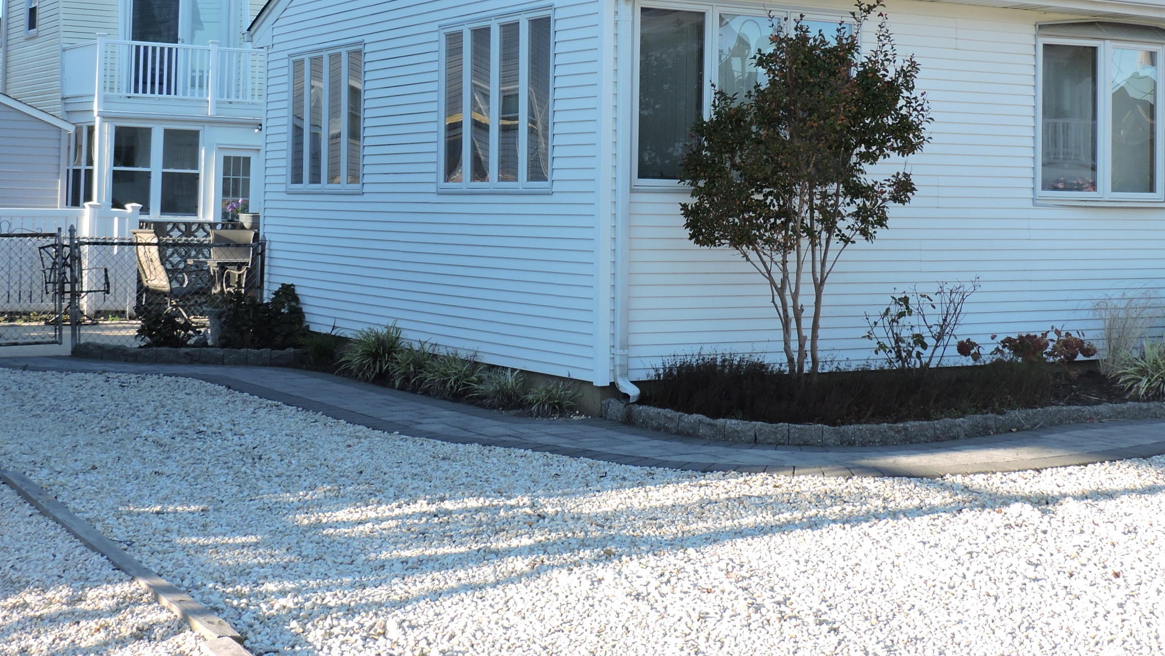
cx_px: 614
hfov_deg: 37.8
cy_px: 126
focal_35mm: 55
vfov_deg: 21.5
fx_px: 1699
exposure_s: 1/250
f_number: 3.3
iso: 100
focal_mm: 6.2
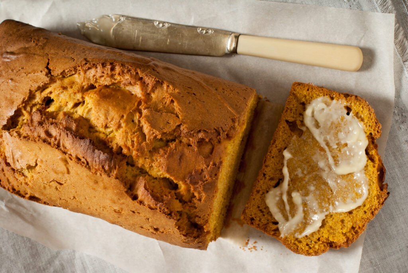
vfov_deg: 18.2
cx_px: 204
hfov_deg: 27.0
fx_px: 851
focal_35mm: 75
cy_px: 136
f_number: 11
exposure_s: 1/125
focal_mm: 50
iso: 100
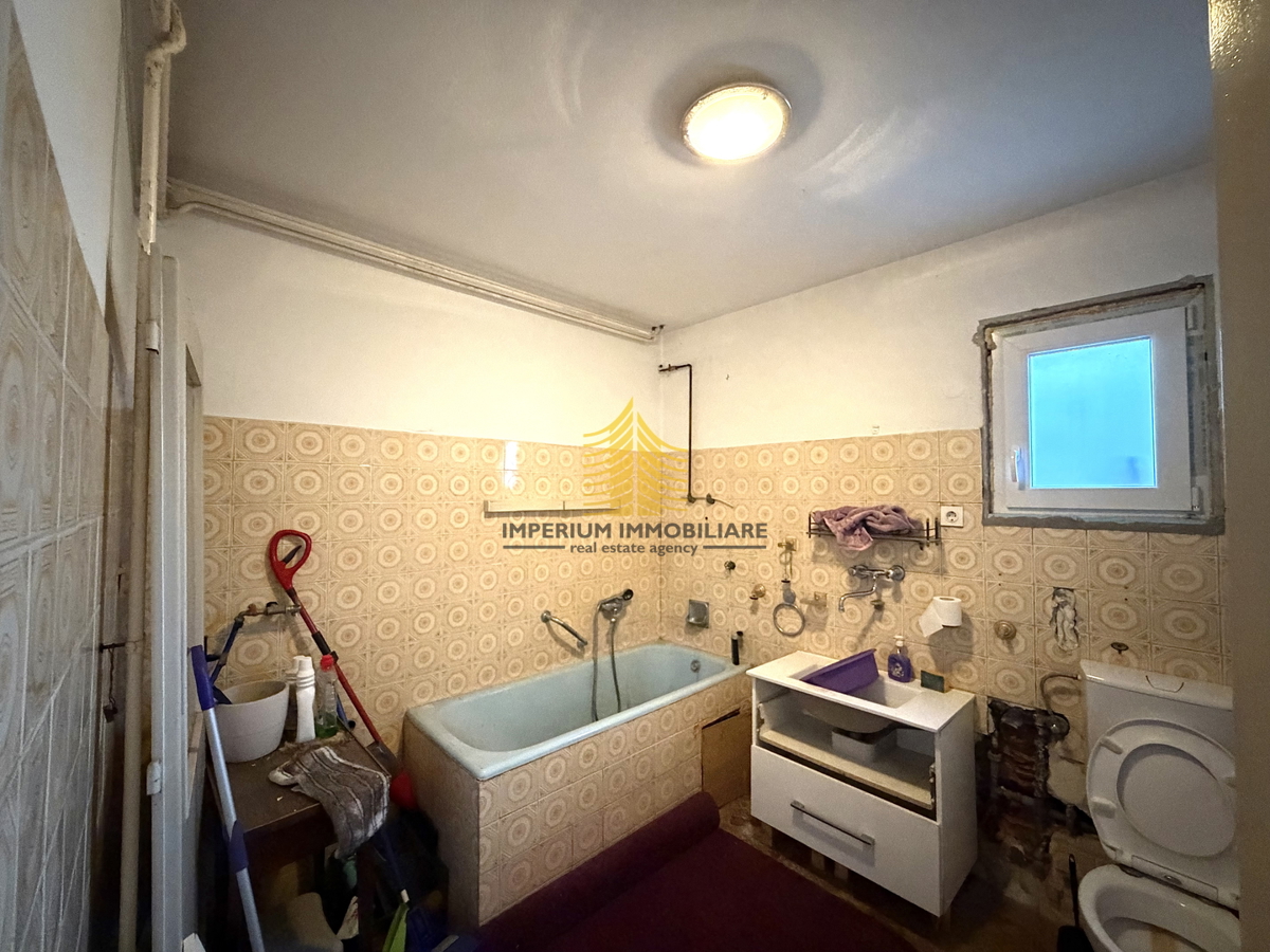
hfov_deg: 102.1
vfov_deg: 85.7
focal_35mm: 14
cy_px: 476
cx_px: 635
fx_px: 514
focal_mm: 2.22
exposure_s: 1/25
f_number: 2.2
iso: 1250
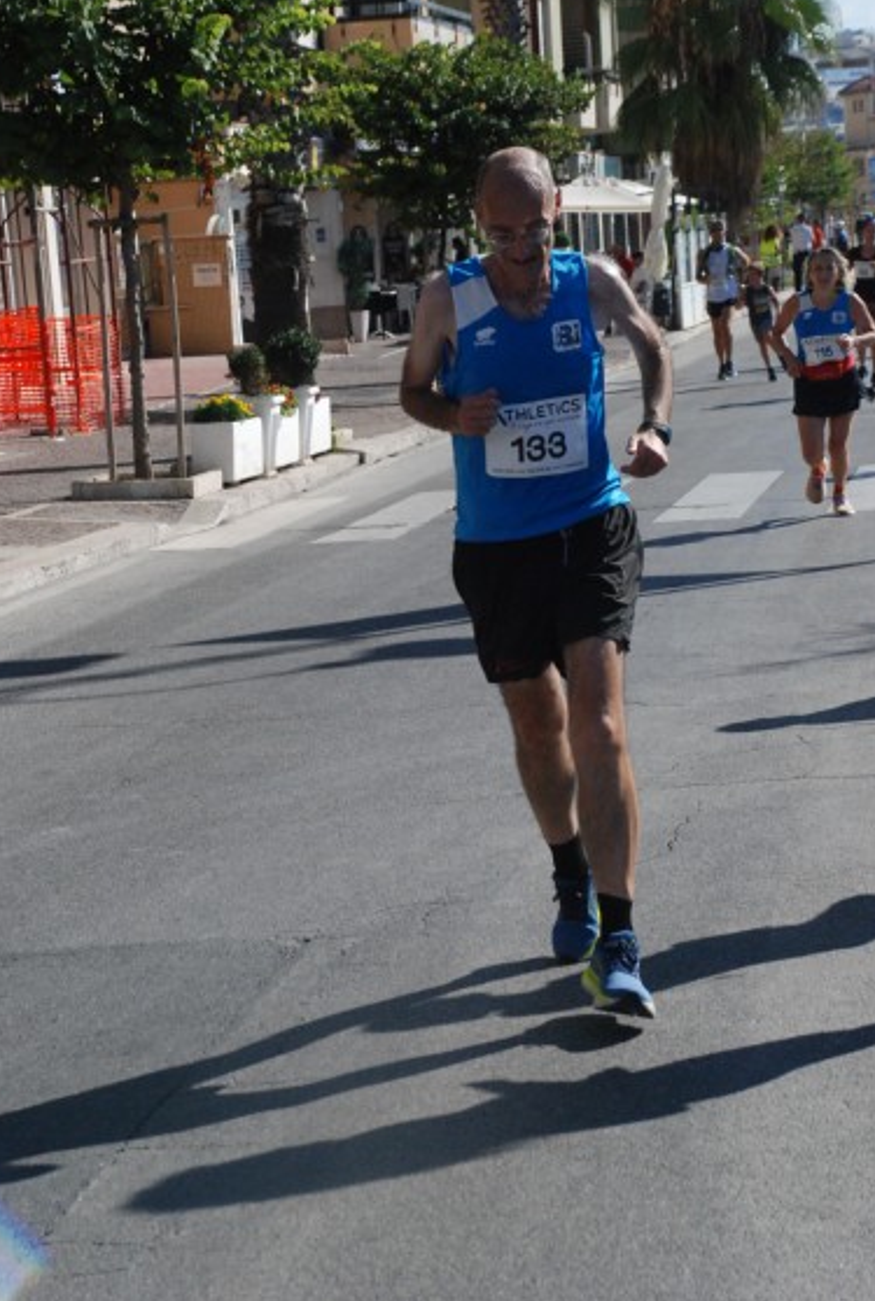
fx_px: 3625
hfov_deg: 13.8
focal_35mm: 100
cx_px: 433
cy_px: 632
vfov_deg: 20.4
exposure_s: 1/2000
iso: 1000
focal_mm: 62
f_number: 8
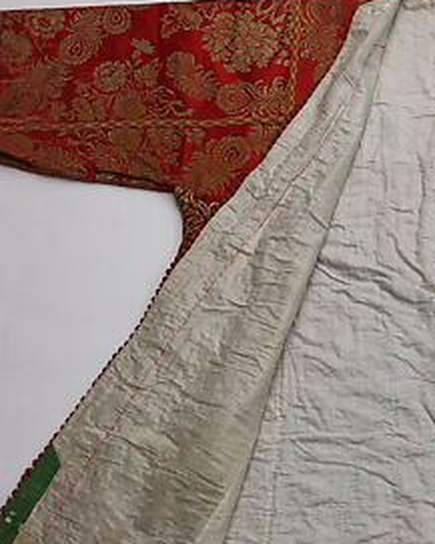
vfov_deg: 28.0
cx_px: 473
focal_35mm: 67
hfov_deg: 21.7
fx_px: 1078
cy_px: 393
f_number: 2.4
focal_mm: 3.3
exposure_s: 1/60
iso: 25
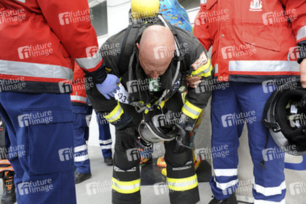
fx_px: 204
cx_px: 153
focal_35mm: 24
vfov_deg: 53.1
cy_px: 102
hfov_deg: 73.8
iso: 800
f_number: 6.3
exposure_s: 1/125
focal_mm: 24
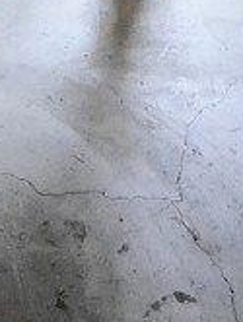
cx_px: -14
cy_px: -120
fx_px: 560
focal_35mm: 60
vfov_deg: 26.2
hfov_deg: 23.2
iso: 320
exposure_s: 1/24
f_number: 2.2
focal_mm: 1.74
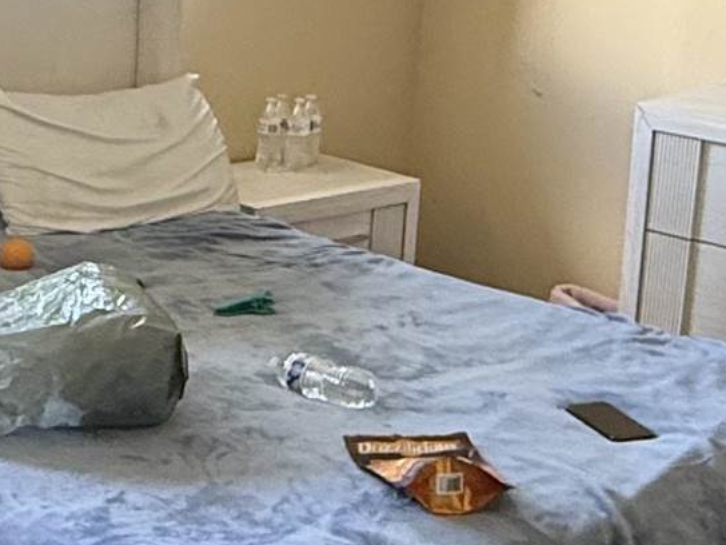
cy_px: 243
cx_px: 83
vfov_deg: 18.7
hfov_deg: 24.1
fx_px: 1657
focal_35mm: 79
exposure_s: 1/60
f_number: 2.2
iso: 250
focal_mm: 2.22
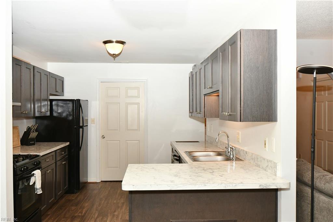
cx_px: 166
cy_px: 111
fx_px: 305
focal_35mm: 33
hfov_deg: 57.2
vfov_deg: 39.9
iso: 1000
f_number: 7.1
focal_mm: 22
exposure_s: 1/60
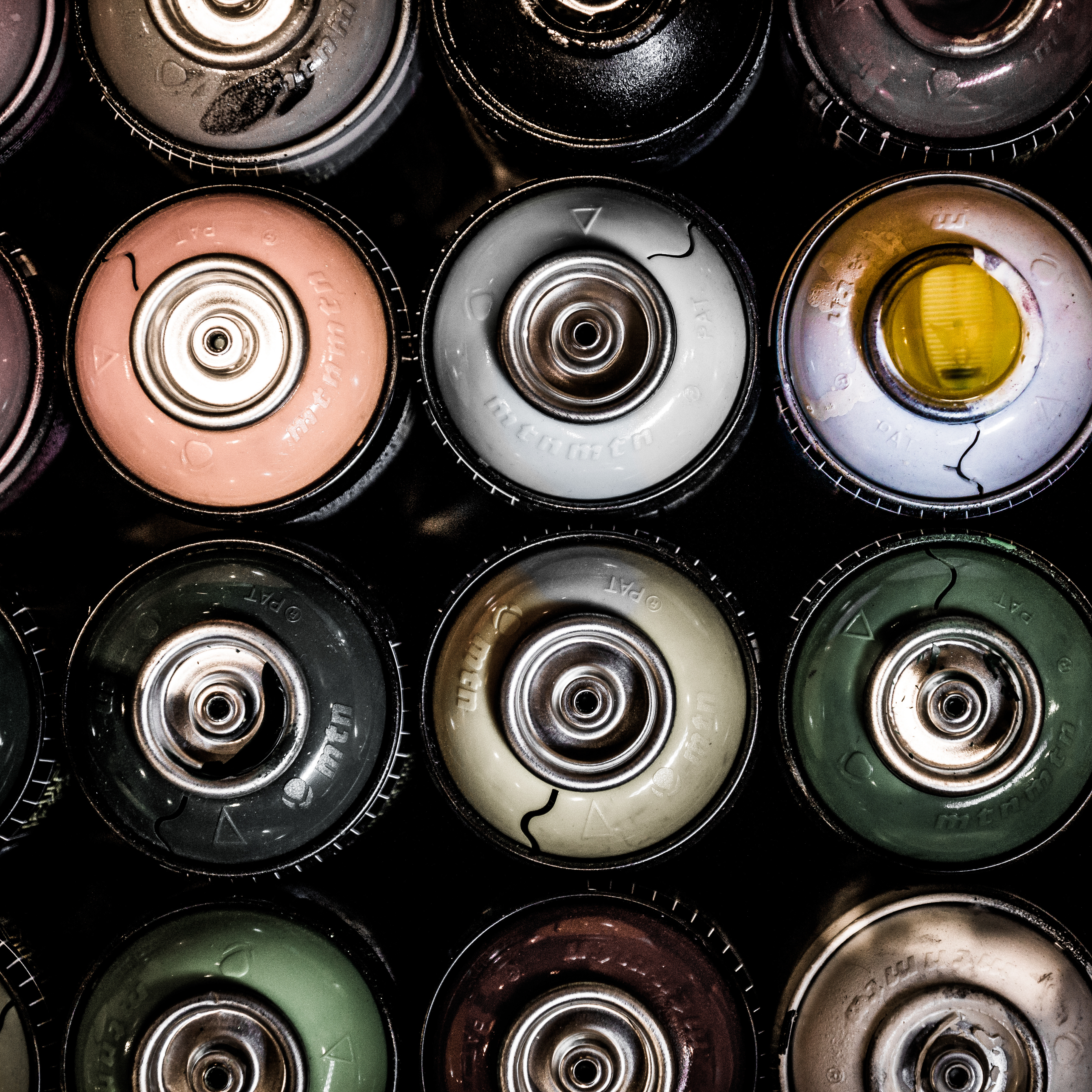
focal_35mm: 96
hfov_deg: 18.1
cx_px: 627
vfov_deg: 18.1
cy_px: 545
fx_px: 3426
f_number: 2.8
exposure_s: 1/60
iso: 400
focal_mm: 50
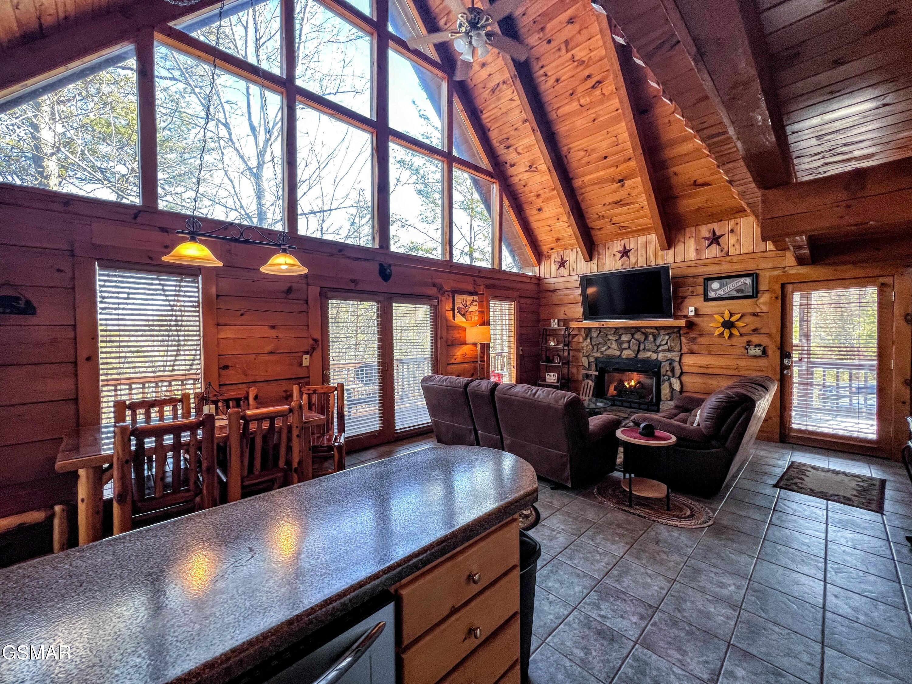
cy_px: 342
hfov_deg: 106.2
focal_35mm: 13
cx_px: 456
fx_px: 343
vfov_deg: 89.9
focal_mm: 1.57
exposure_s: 1/120
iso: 125
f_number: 1.8
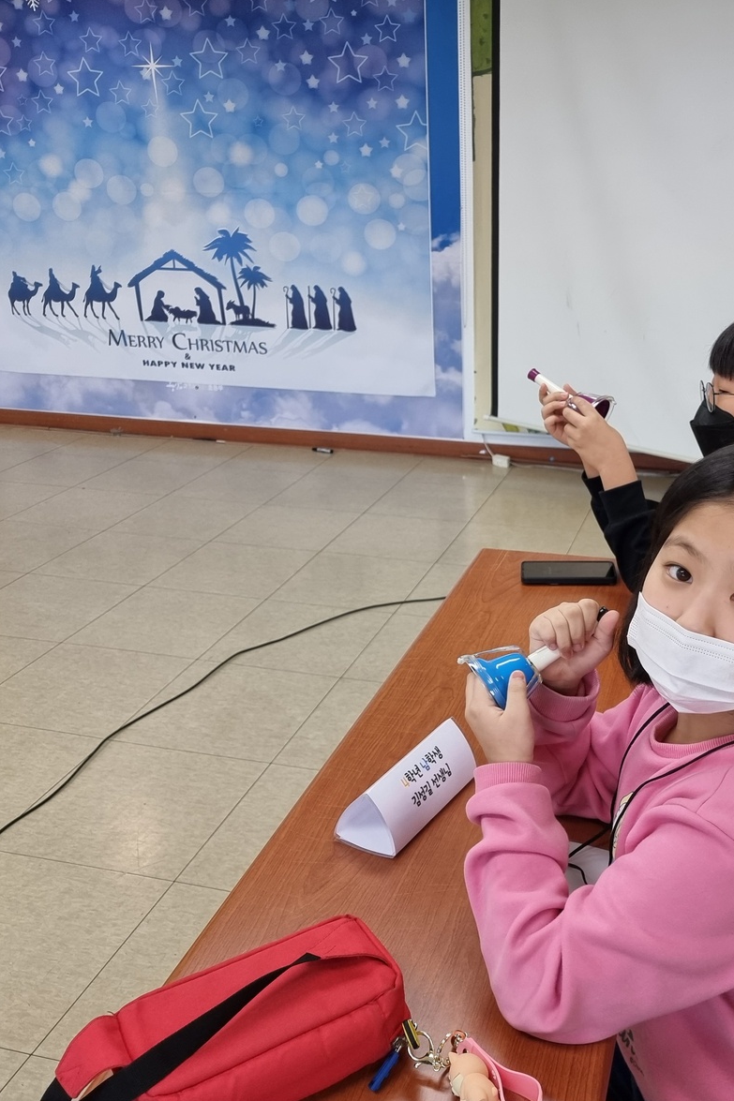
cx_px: 501
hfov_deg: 38.4
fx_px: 1040
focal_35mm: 34
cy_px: 542
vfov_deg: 55.8
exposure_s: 1/120
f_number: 1.8
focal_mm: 6.7
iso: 125
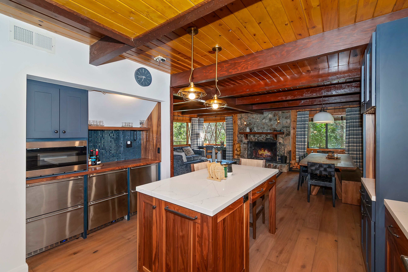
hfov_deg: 100.4
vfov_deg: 77.3
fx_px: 170
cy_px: 136
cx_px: 204
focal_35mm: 15
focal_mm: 10
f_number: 8
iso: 400
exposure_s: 1/30
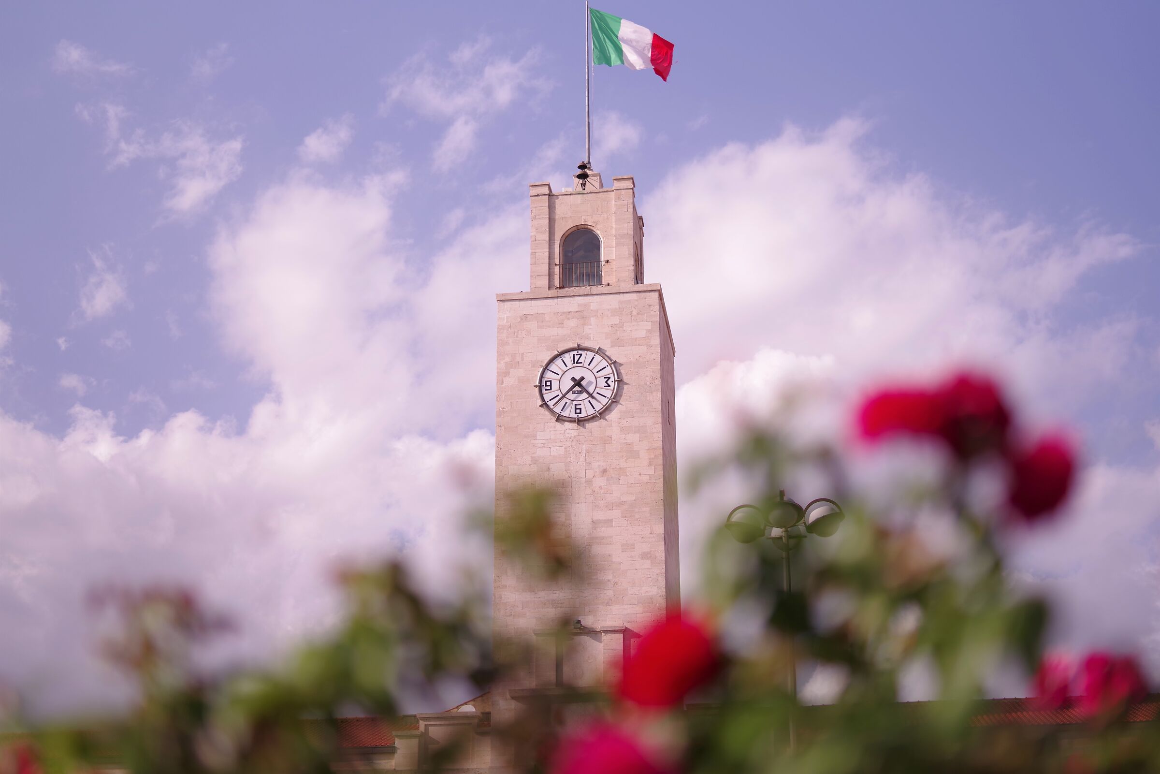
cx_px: 580
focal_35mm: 50
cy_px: 387
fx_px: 1611
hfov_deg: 39.6
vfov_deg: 27.0
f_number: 1.4
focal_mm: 50
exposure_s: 1/8000
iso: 100
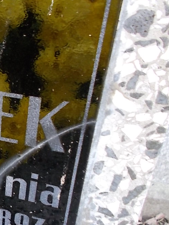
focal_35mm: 63
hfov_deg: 20.2
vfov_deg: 30.6
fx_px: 410
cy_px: 134
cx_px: -80
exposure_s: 1/25
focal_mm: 4.6
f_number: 3.2
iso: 160
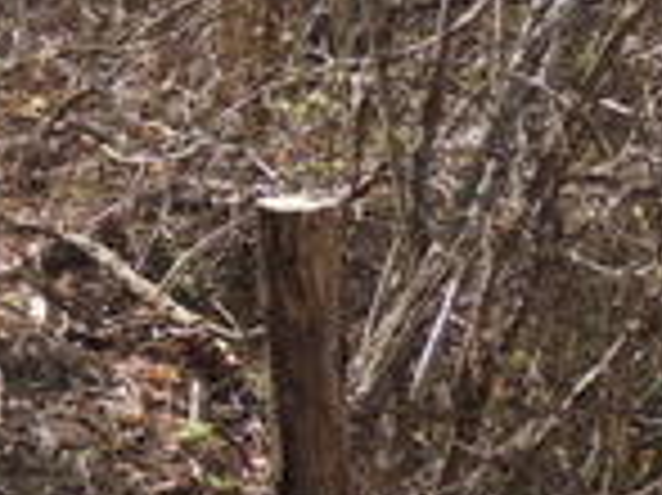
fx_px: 1968
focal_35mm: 103
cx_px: -520
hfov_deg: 16.2
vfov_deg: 14.2
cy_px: 38
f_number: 3
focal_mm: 4.3
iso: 100
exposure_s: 1/400
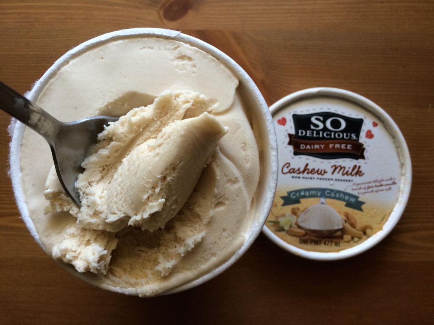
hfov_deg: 61.7
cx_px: 217
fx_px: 364
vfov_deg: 48.2
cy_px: 162
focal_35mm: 29
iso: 50
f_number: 2.2
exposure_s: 1/30
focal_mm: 4.15
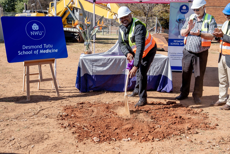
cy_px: 77
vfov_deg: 33.4
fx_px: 256
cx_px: 115
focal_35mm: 40
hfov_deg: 48.5
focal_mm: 27
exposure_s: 1/800
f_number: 4.5
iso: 160
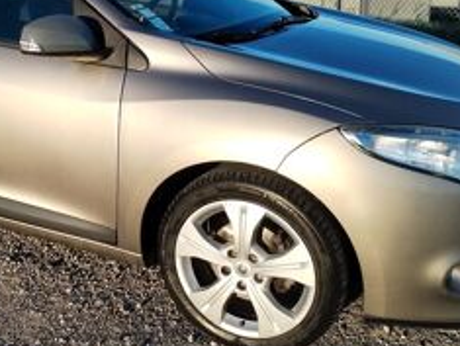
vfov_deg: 27.5
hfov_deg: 35.1
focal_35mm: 53
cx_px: 102
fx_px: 705
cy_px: 133
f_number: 1.8
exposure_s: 1/596
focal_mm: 4.75
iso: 100
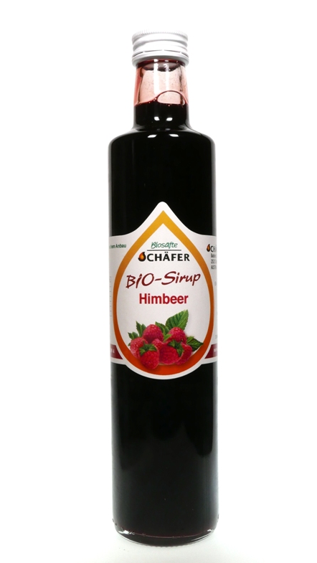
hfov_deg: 25.5
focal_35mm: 47
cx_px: 156
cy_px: 283
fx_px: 702
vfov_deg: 43.7
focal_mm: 19.9
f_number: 16
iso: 800
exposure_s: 1/60
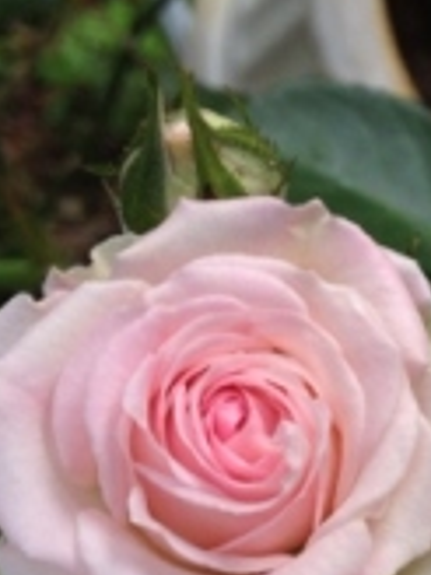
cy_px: 410
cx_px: 566
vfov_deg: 18.3
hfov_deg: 13.3
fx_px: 1776
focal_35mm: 107
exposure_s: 1/120
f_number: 2.4
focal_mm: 4.28
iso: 50
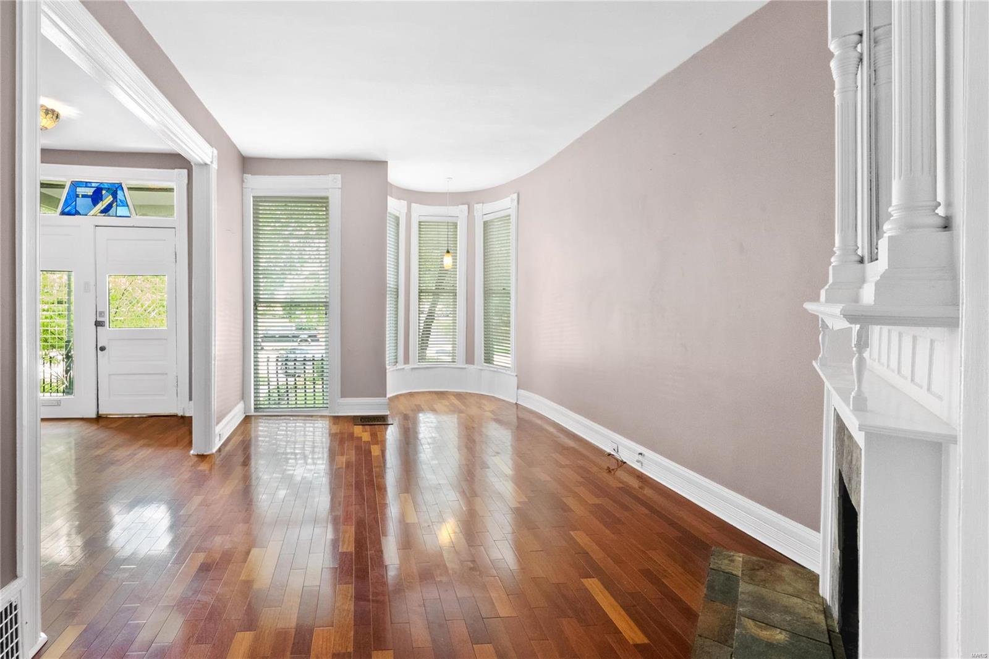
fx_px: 439
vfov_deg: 73.7
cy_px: 330
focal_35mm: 16
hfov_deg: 96.7
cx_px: 494
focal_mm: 8
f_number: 8
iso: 1600
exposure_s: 1/6
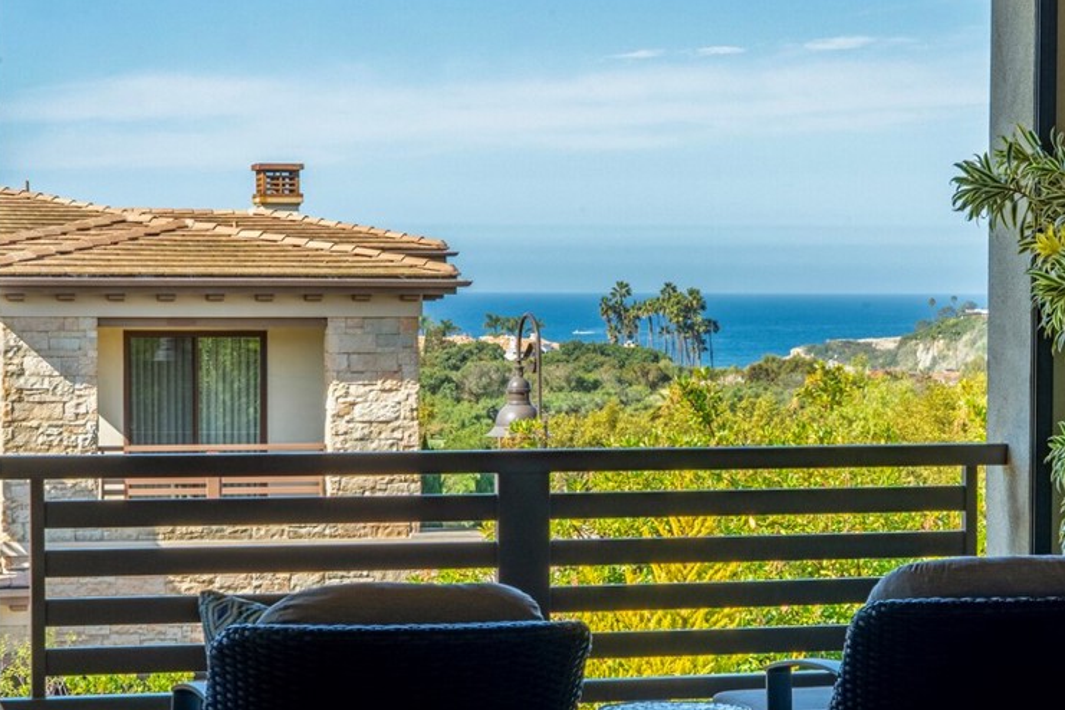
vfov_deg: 13.0
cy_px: 374
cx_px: 707
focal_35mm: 105
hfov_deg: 19.4
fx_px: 3106
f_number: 18
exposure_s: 1/640
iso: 800
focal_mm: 76
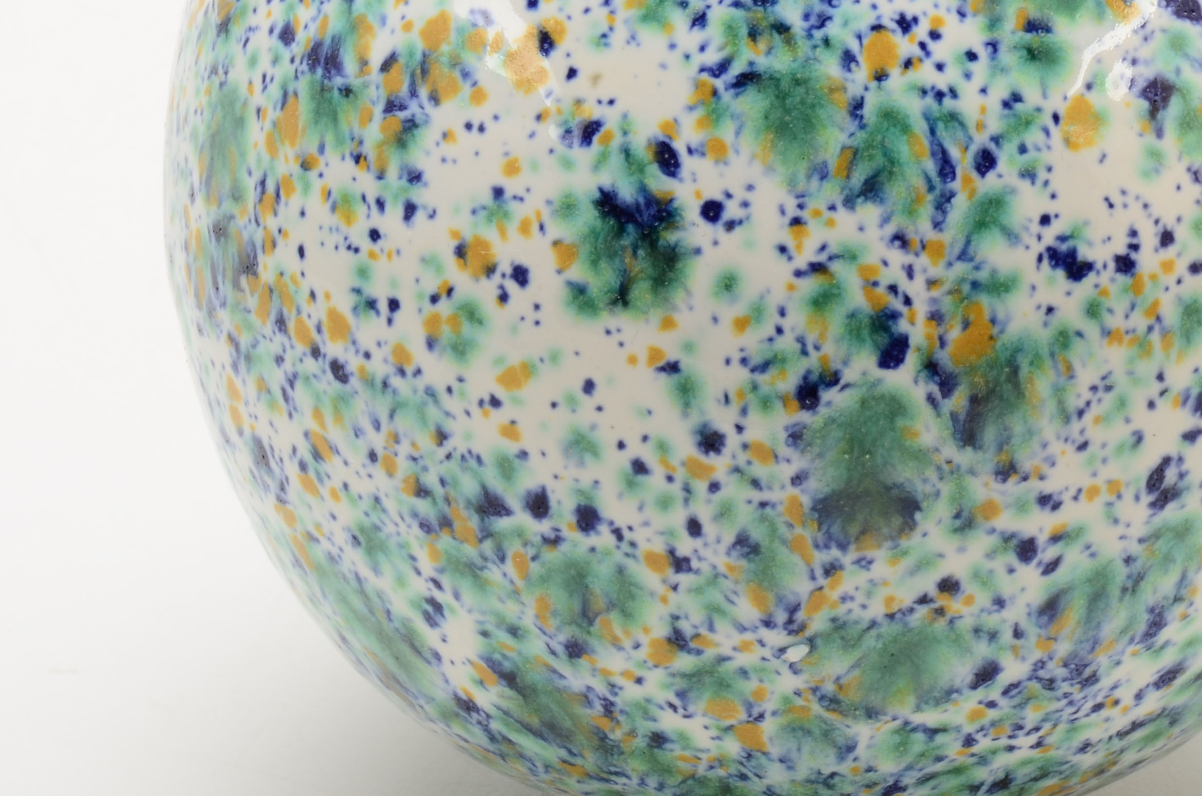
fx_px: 5165
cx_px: 823
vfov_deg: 8.8
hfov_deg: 13.3
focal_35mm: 155
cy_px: 108
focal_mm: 52
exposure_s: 1/160
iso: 100
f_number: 22
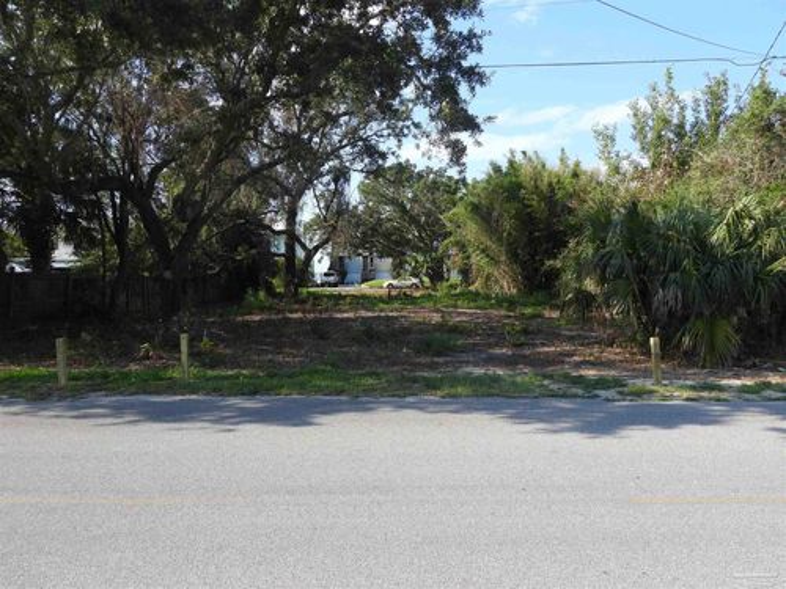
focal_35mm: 24
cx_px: 393
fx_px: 545
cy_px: 294
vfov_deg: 56.8
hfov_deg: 71.6
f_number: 2.8
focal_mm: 4.3
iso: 100
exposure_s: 1/800
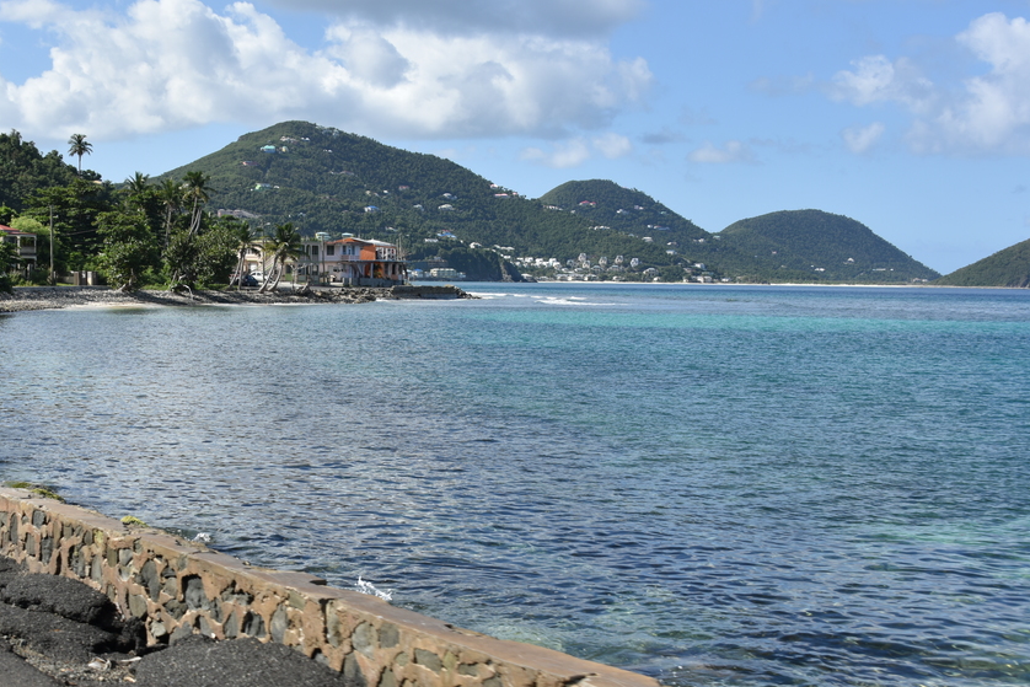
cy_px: 434
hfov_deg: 35.9
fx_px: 1574
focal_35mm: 55
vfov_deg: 24.6
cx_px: 359
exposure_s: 1/320
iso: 100
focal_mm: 36
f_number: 9
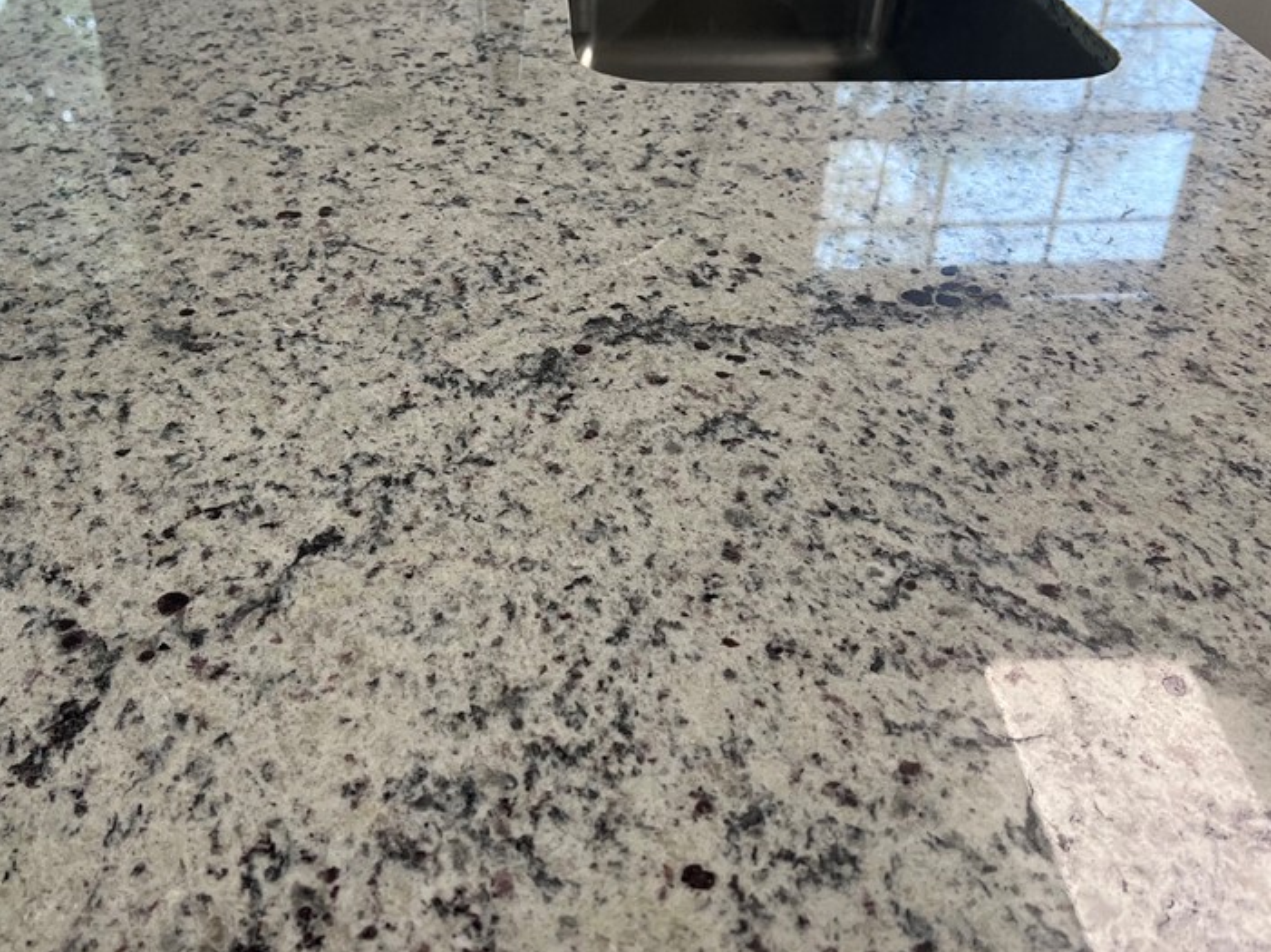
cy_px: 417
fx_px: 1395
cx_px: 548
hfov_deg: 48.9
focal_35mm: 38
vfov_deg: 37.6
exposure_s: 1/120
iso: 40
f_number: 1.5
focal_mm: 5.7
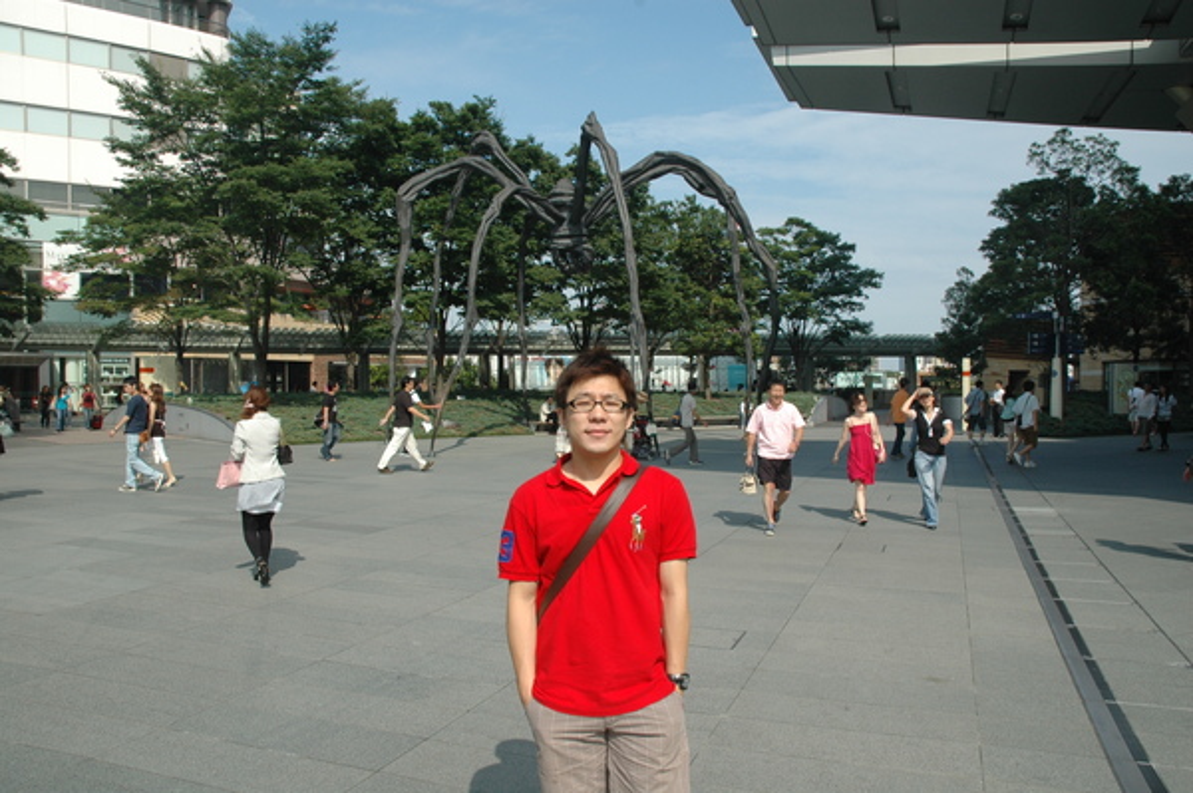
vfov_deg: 47.9
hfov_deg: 67.4
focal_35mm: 27
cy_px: 396
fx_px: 894
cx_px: 596
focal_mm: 18
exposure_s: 1/320
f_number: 9
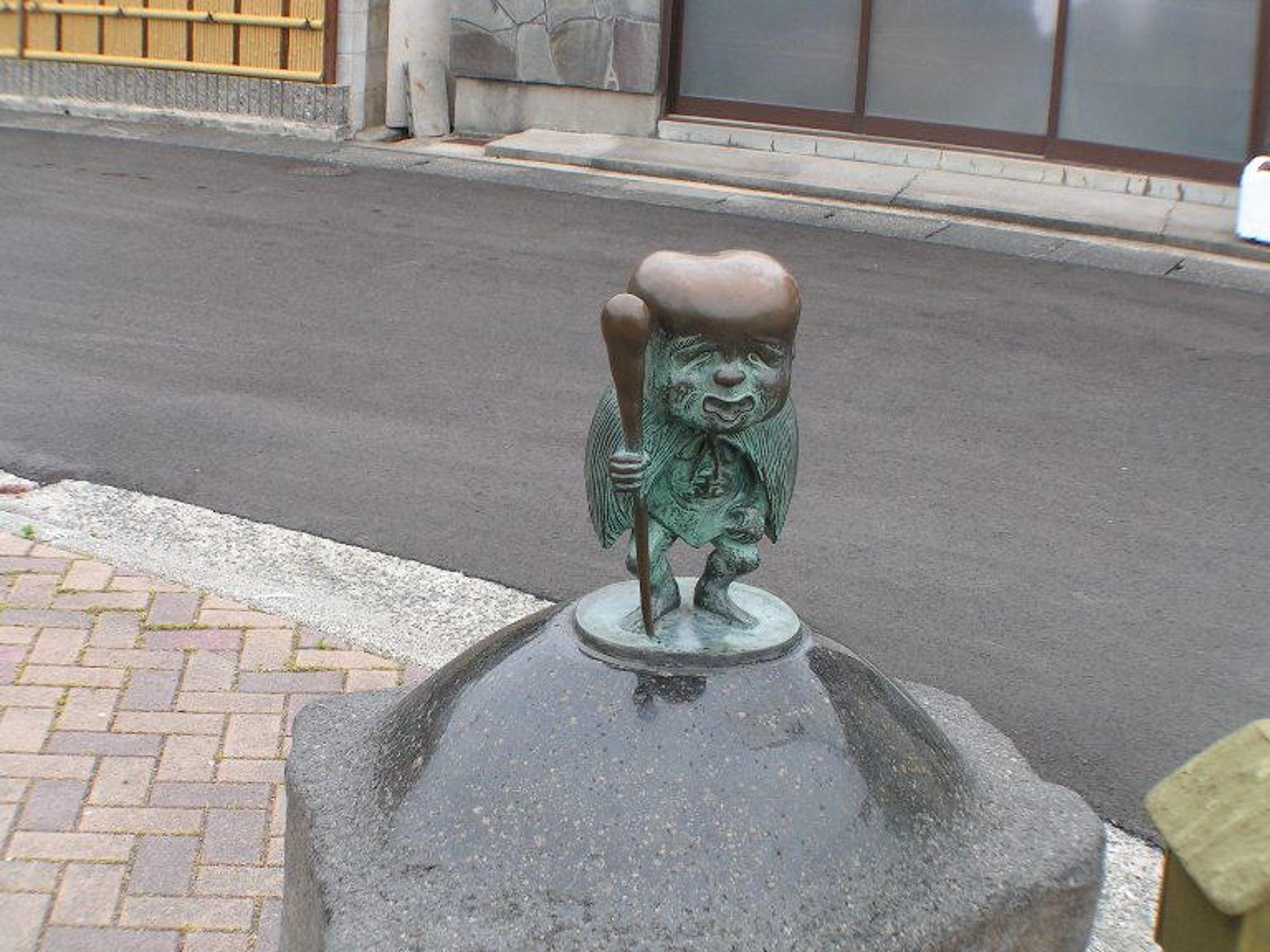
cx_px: 635
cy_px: 476
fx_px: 2788
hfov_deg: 25.7
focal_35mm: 76
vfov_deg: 19.4
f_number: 5
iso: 50
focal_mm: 12.7
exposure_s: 1/80
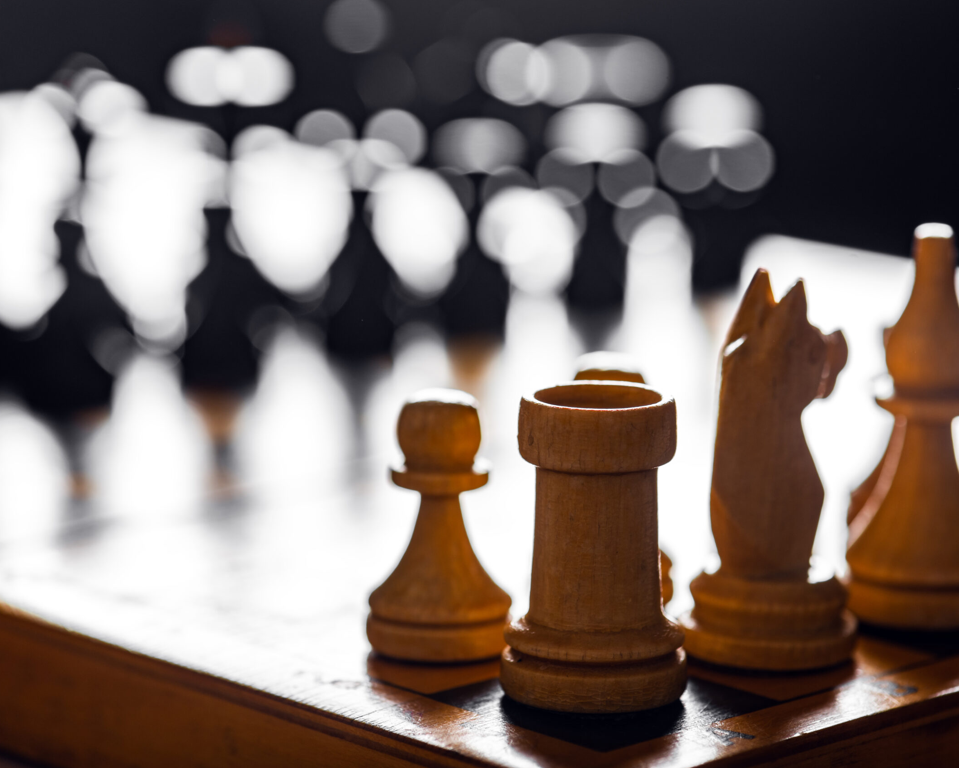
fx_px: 3378
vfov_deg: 13.0
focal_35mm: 119
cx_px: 486
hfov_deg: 16.2
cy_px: 384
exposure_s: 1/250
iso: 100
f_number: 5.6
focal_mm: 105
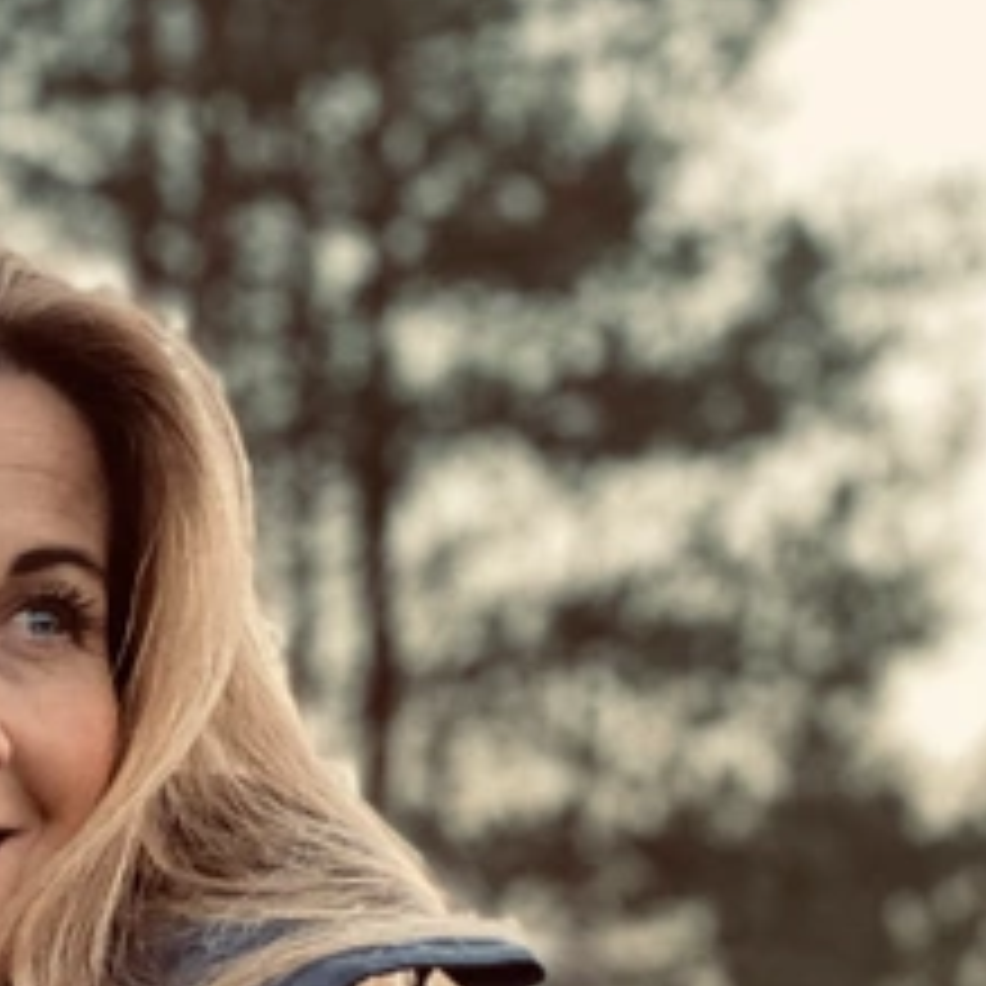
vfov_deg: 9.5
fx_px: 5768
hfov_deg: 9.6
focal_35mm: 179
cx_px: -266
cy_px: 1416
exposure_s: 1/61
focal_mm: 6
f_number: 2
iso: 250
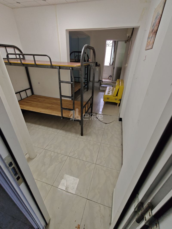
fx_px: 99
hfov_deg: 81.7
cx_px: 86
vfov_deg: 98.2
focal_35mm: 15
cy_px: 114
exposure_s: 1/40
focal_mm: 2.3
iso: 250
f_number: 2
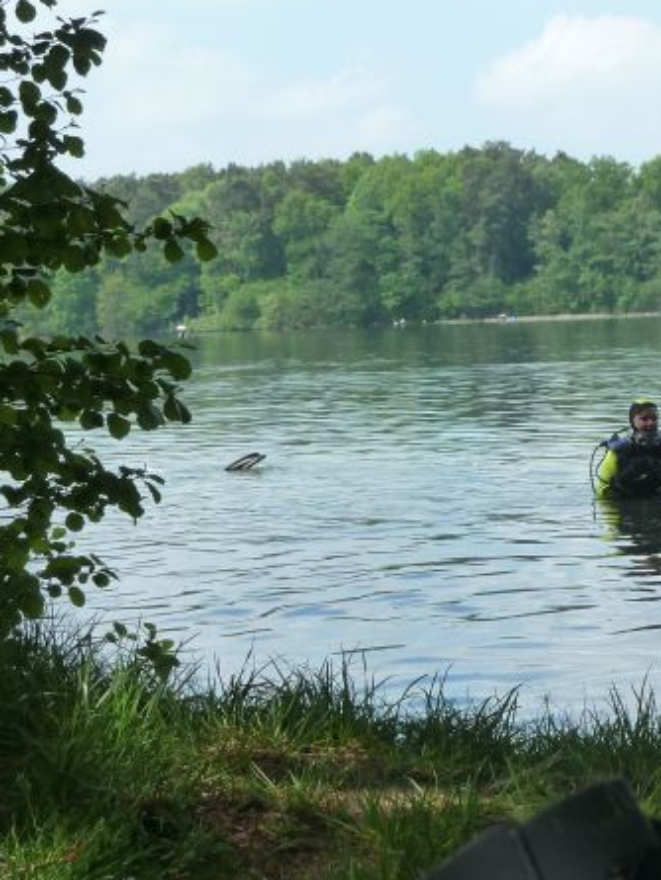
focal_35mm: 106
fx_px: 2697
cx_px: 659
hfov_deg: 13.8
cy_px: 570
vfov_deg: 18.5
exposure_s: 1/320
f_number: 3.9
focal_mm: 9.7
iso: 125
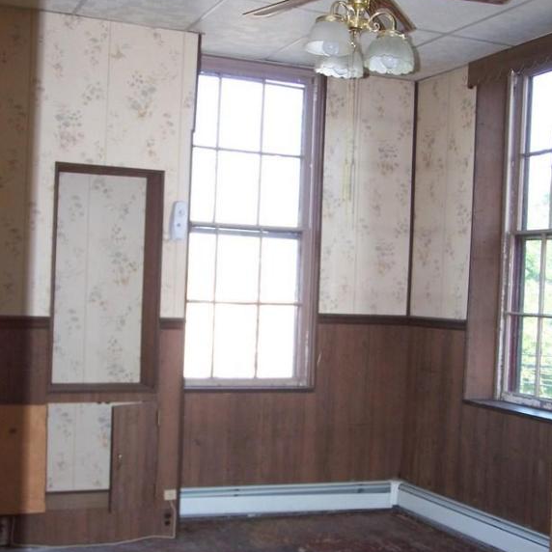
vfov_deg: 33.4
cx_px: 276
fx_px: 920
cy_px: 300
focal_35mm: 51
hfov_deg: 33.4
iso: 140
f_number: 2.9
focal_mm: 7.1
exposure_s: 1/60
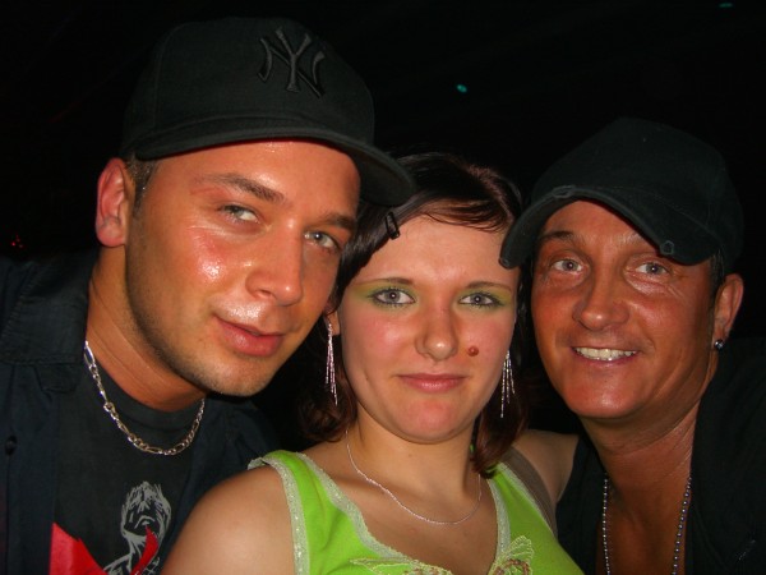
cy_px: 288
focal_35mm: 38
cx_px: 383
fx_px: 841
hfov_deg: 49.0
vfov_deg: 37.7
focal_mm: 7.9
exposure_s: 1/60
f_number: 2.8
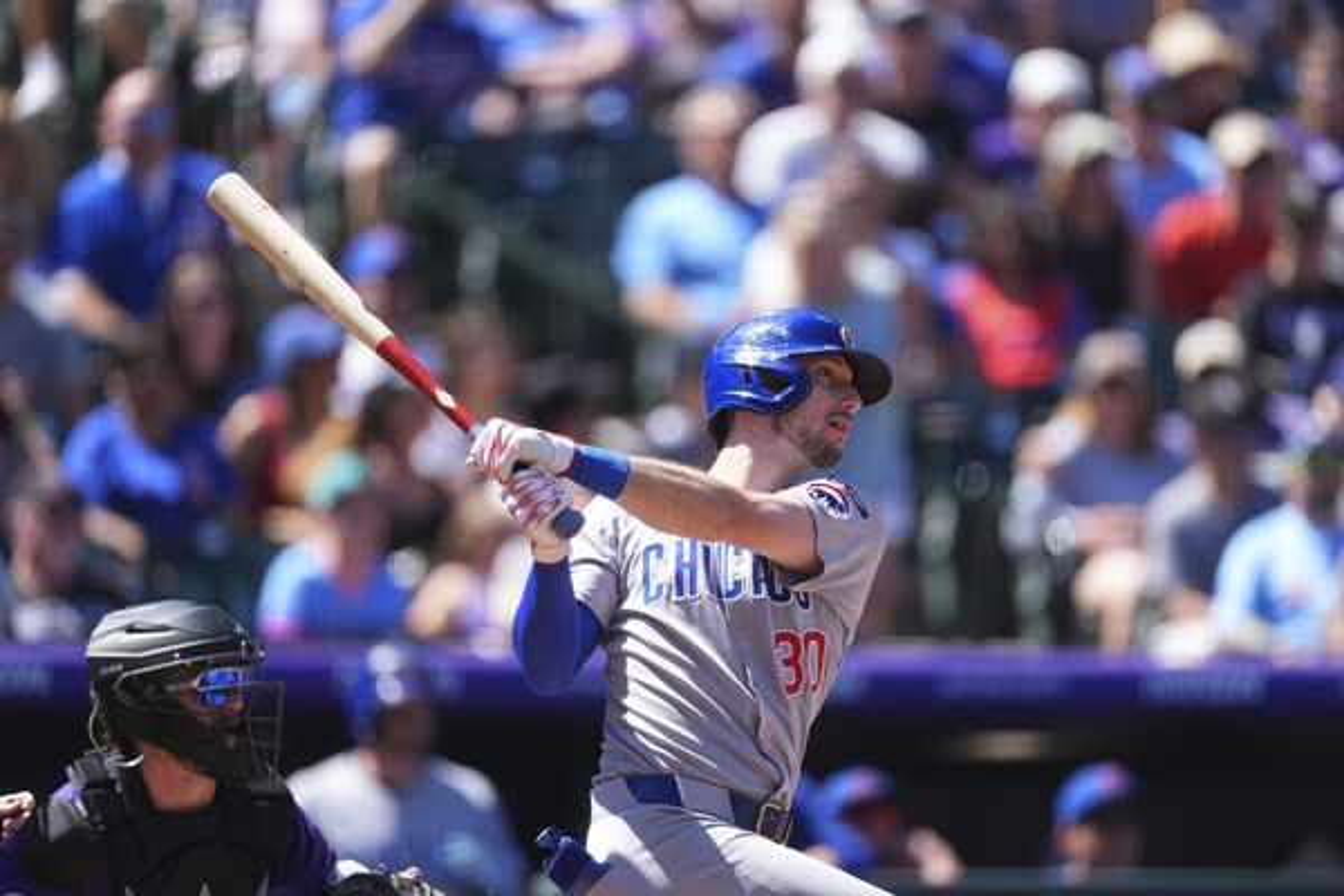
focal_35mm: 600
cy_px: 448
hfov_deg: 3.4
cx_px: 672
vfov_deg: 2.3
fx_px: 22398
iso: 400
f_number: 4
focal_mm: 600
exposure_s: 1/1600
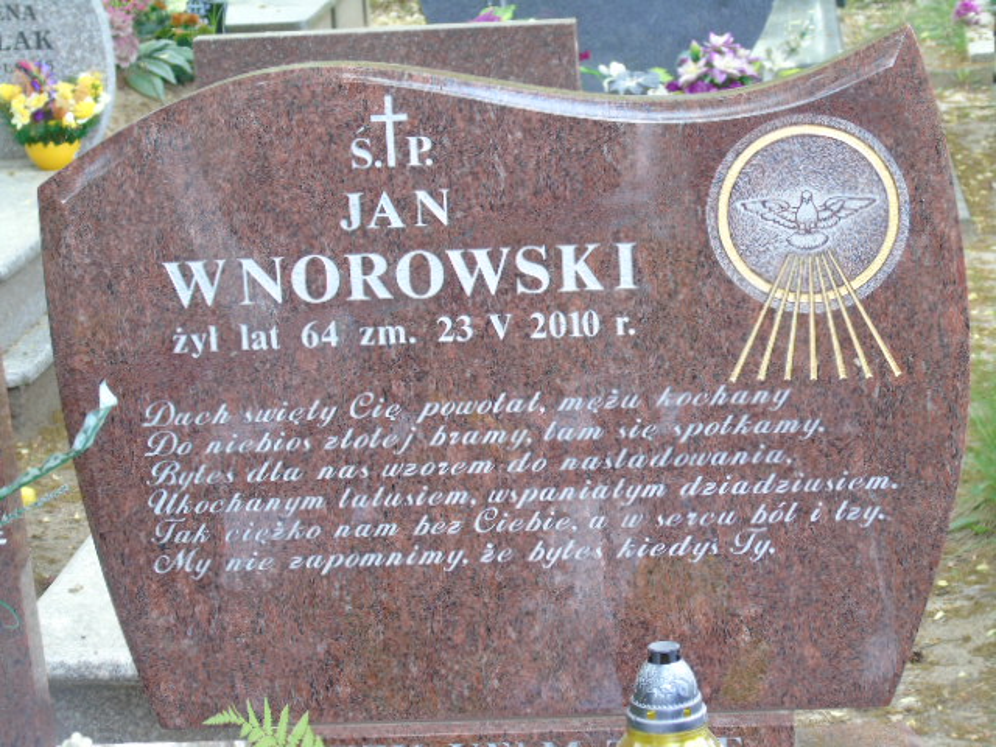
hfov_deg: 18.2
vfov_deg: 13.7
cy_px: 374
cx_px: 498
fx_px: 3107
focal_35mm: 108
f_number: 4.4
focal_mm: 19
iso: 100
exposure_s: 1/30
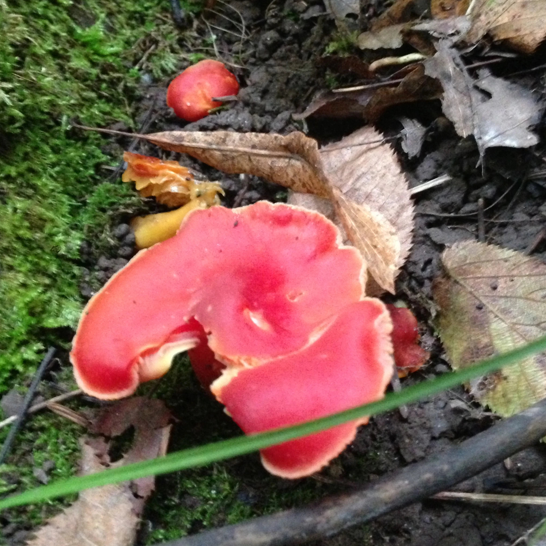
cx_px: 303
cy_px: 201
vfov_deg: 35.8
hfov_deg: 36.0
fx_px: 839
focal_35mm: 47
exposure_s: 1/15
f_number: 2.4
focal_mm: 4.13
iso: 800
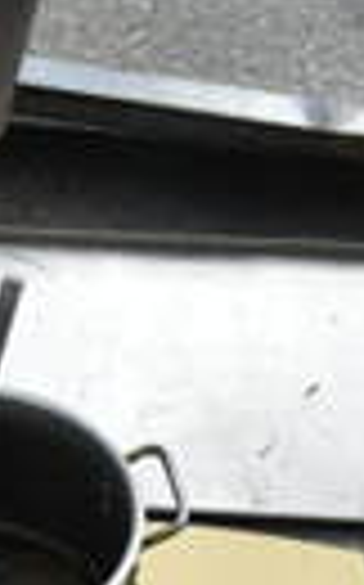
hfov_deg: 10.5
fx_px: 1607
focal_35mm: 101
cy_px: 374
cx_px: -602
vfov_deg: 20.6
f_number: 8
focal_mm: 18
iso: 100
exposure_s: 1/80
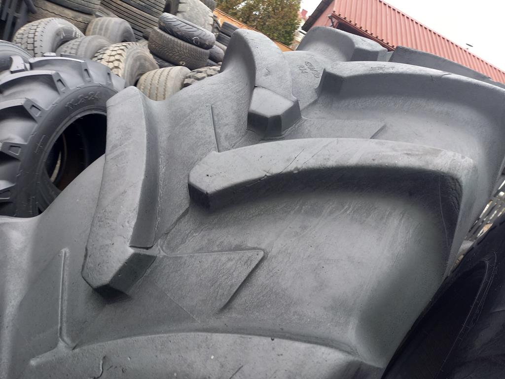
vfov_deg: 54.9
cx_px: 252
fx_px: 365
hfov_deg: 69.4
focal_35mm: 25
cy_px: 190
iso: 50
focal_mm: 4.65
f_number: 1.8
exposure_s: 1/100
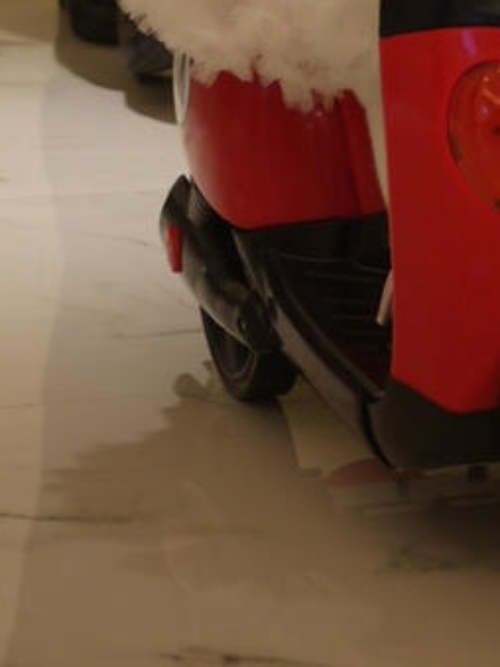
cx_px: 616
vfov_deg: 10.1
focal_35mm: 189
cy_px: -321
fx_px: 3642
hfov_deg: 7.8
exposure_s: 1/125
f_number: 1.7
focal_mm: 20
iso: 160
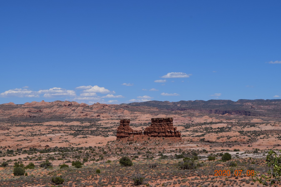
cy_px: 94
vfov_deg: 16.6
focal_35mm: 82
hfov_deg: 24.6
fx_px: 644
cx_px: 140
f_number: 11
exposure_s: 1/500
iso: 200
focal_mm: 55
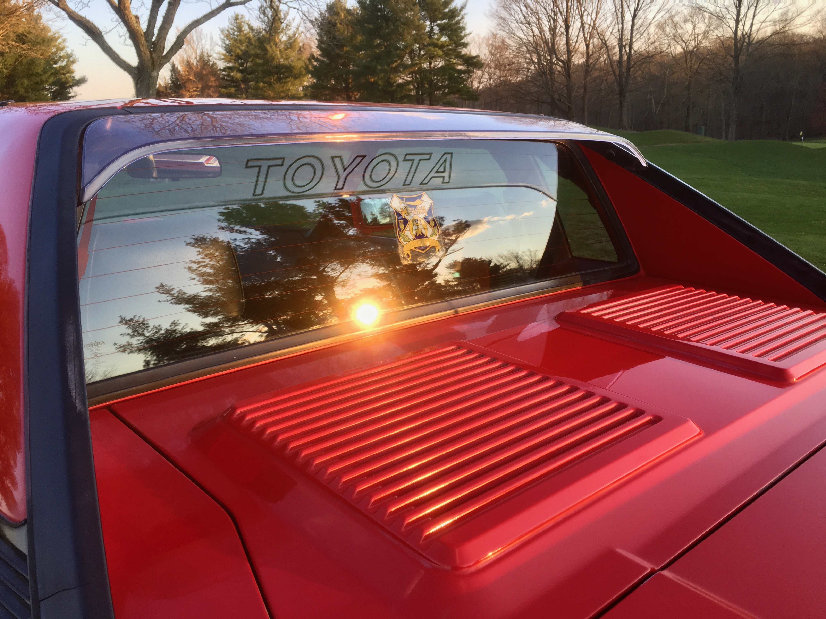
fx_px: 692
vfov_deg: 48.2
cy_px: 310
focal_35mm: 29
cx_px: 413
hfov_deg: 61.7
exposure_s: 1/120
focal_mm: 4.15
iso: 32
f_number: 2.2
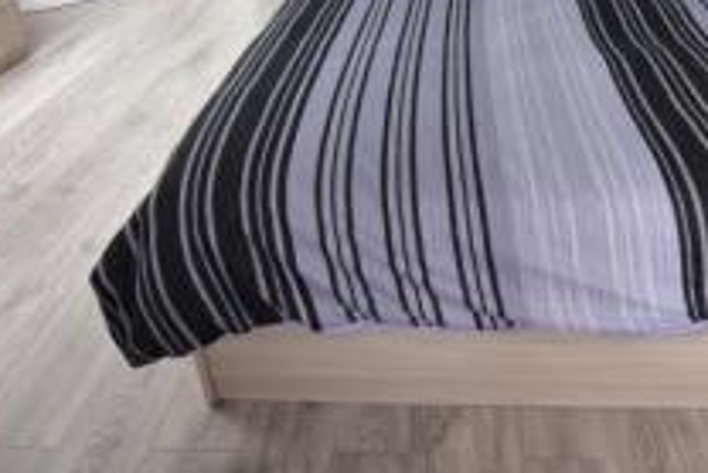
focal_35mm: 32
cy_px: 66
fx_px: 630
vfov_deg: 38.9
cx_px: 436
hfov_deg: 58.1
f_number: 3.5
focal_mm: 14
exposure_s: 1/20
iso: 200
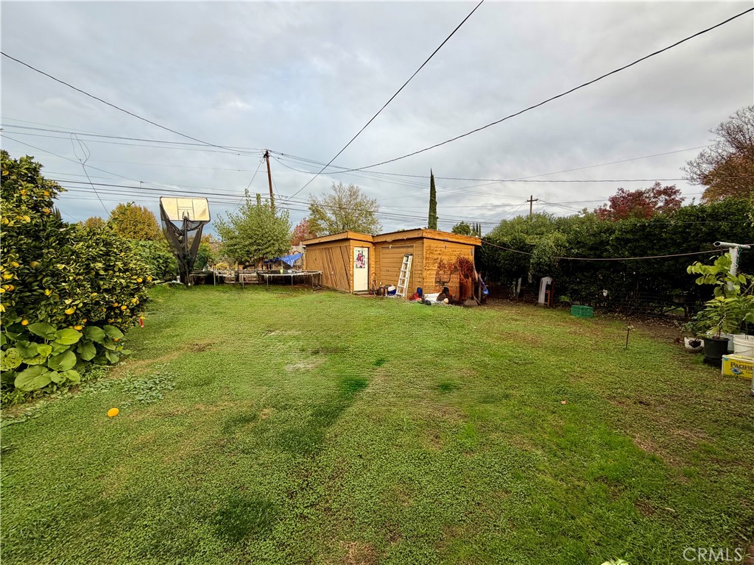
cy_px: 282
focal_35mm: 14
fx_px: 305
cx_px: 377
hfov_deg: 102.1
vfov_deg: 85.7
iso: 40
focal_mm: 2.22
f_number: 2.2
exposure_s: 1/252
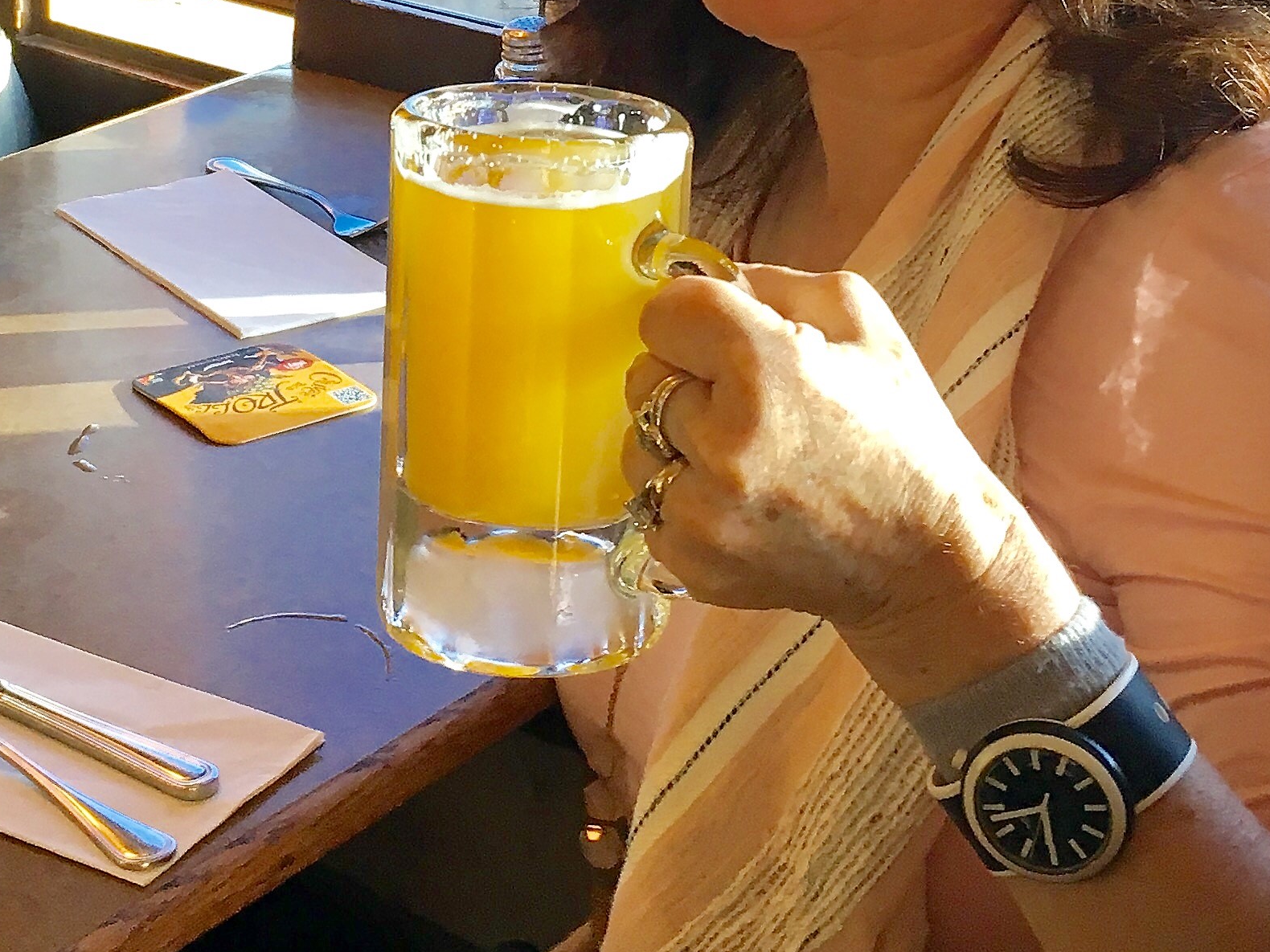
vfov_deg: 19.5
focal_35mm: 74
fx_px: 2715
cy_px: 79
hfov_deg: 26.2
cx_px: 426
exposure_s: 1/30
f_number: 2.2
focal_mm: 4.15
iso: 50
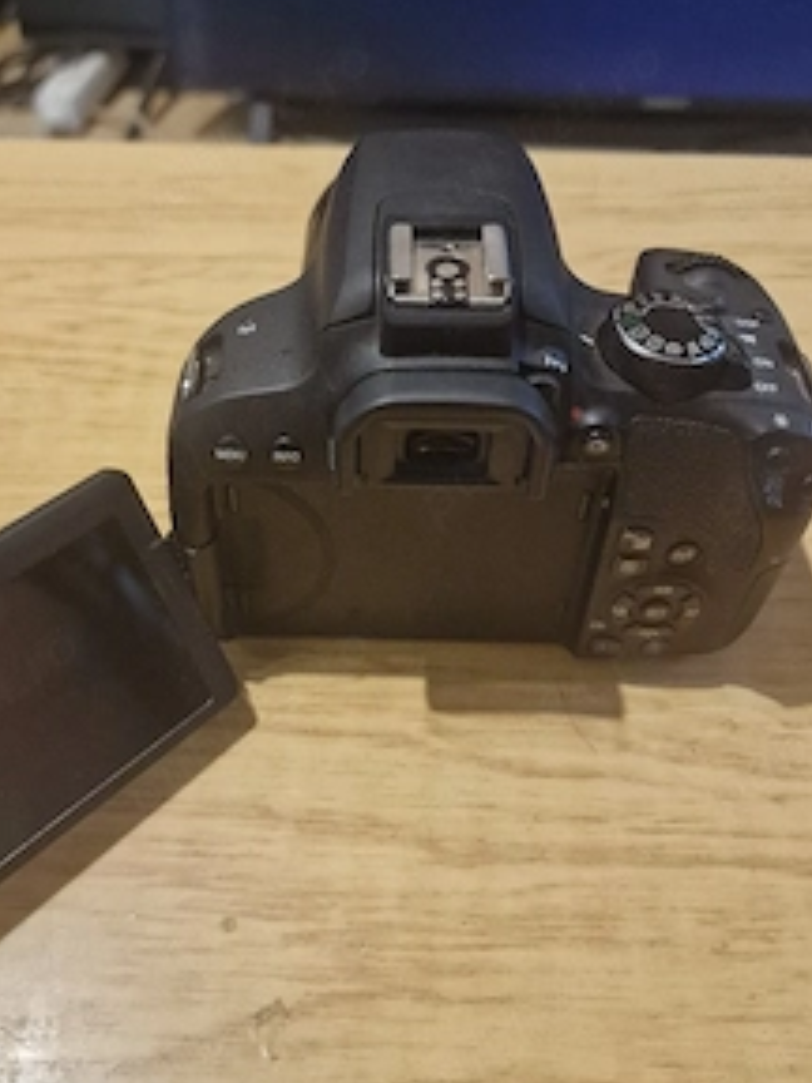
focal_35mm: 32
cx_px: 323
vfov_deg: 56.6
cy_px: 474
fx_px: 1001
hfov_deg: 43.9
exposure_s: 1/100
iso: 640
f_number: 1.8
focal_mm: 6.4
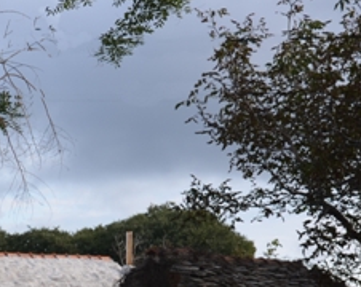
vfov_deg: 14.6
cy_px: 247
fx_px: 1116
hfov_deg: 18.3
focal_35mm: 105
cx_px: 134
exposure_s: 1/200
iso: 100
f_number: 3.8
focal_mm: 21
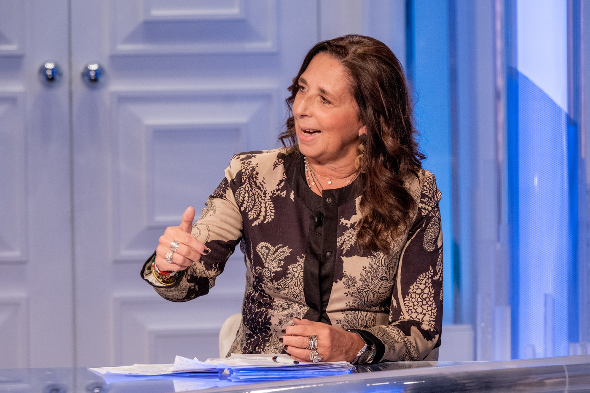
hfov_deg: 6.5
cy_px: 196
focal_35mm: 317
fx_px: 5194
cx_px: 295
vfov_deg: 4.3
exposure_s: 1/280
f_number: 7.1
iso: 3200
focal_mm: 211
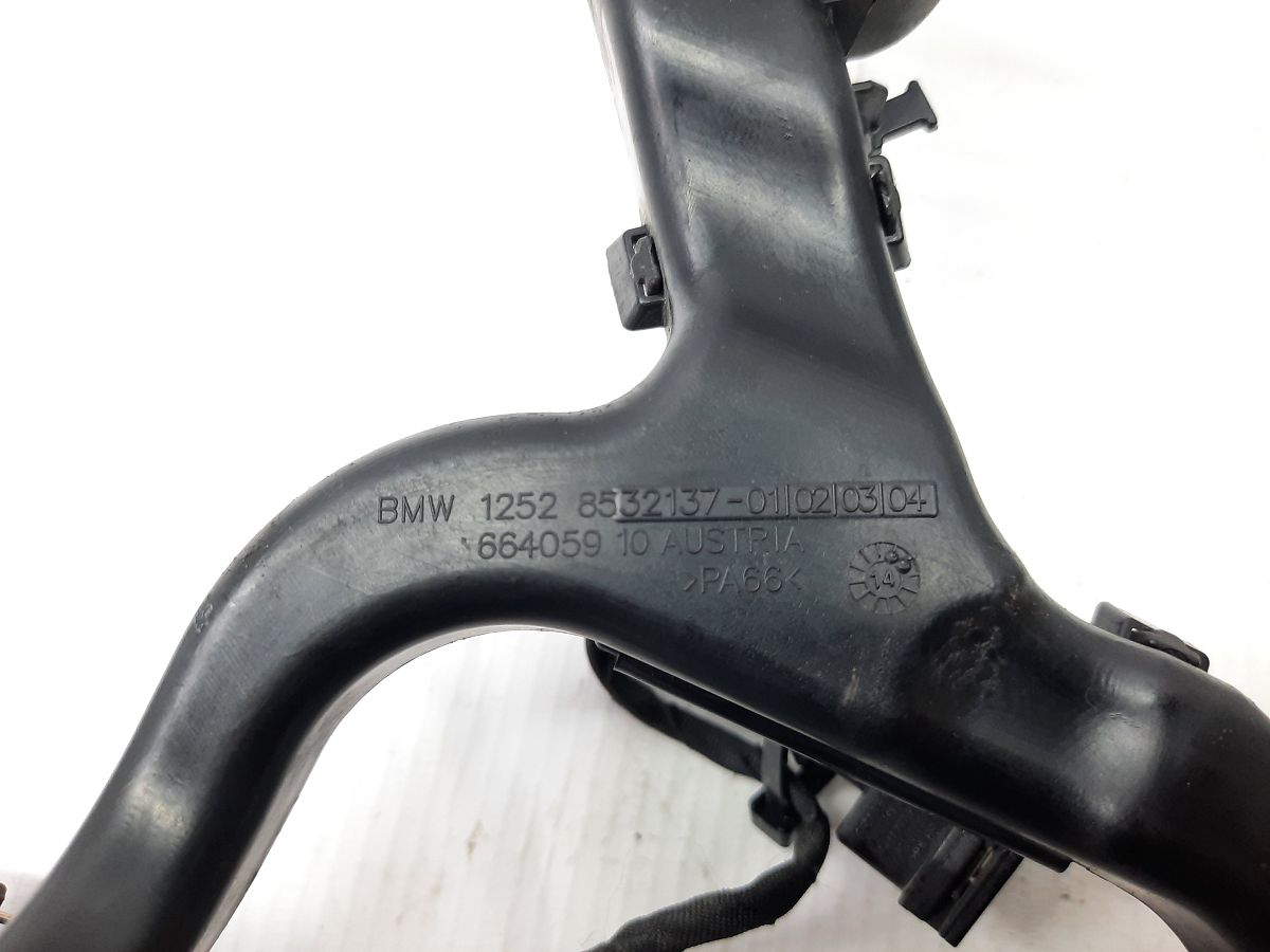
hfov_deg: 69.4
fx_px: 917
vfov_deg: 54.9
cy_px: 476
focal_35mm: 25
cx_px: 635
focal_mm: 4.6
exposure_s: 1/50
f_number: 2
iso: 200
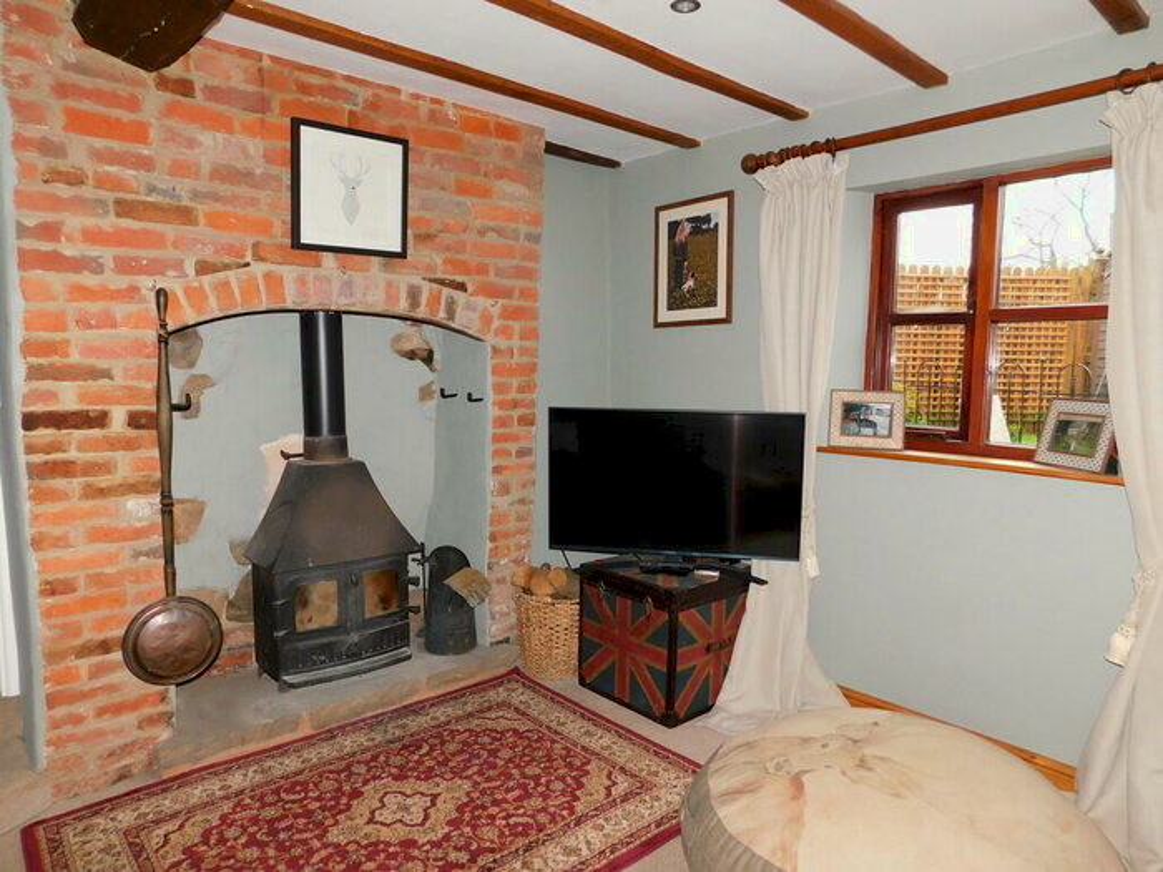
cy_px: 436
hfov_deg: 73.9
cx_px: 582
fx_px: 773
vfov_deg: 58.9
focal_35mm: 23
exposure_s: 1/30
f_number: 3
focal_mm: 4
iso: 220
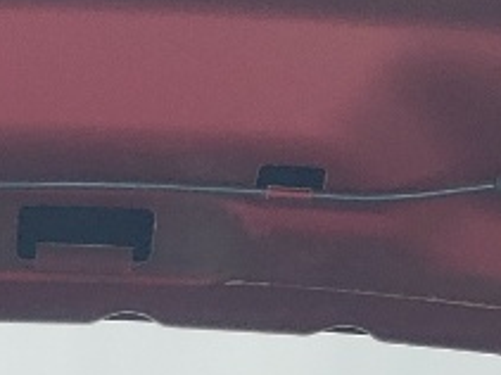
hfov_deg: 10.0
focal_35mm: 197
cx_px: 28
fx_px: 2850
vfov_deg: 6.9
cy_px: 1032
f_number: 1.5
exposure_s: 1/370
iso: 50
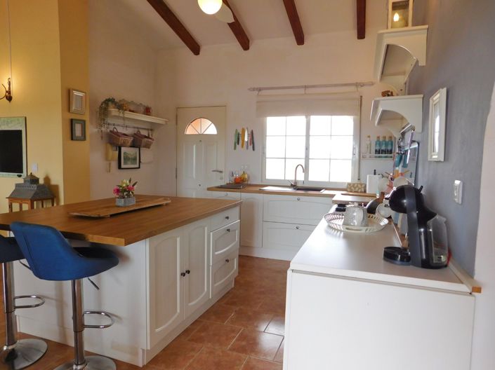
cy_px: 185
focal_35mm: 23
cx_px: 248
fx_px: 329
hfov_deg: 74.0
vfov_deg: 58.8
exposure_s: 1/80
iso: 125
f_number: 3
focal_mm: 4
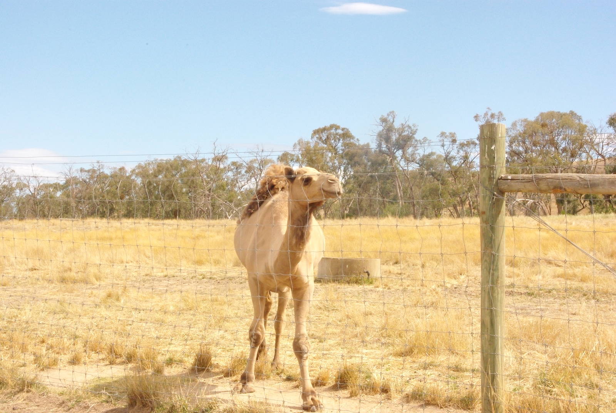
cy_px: 206
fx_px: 1148
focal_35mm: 67
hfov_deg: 30.0
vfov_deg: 20.4
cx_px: 308
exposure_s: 1/180
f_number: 22
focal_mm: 45
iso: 1600
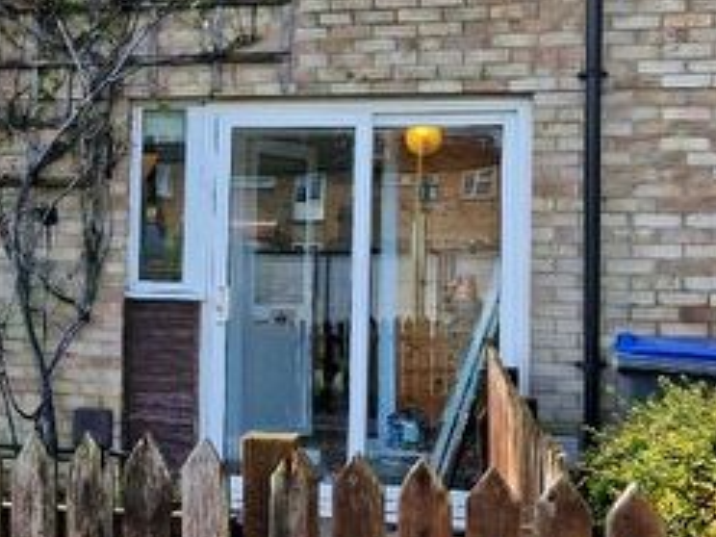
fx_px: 1344
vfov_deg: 22.6
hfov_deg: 28.3
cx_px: 26
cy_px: 230
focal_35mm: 65
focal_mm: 5.54
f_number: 1.8
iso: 50
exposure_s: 1/602
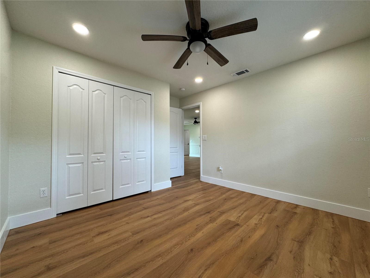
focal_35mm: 14
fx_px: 150
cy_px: 139
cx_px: 185
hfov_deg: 102.1
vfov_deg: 85.7
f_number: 2.2
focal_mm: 2.22
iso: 160
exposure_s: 1/120
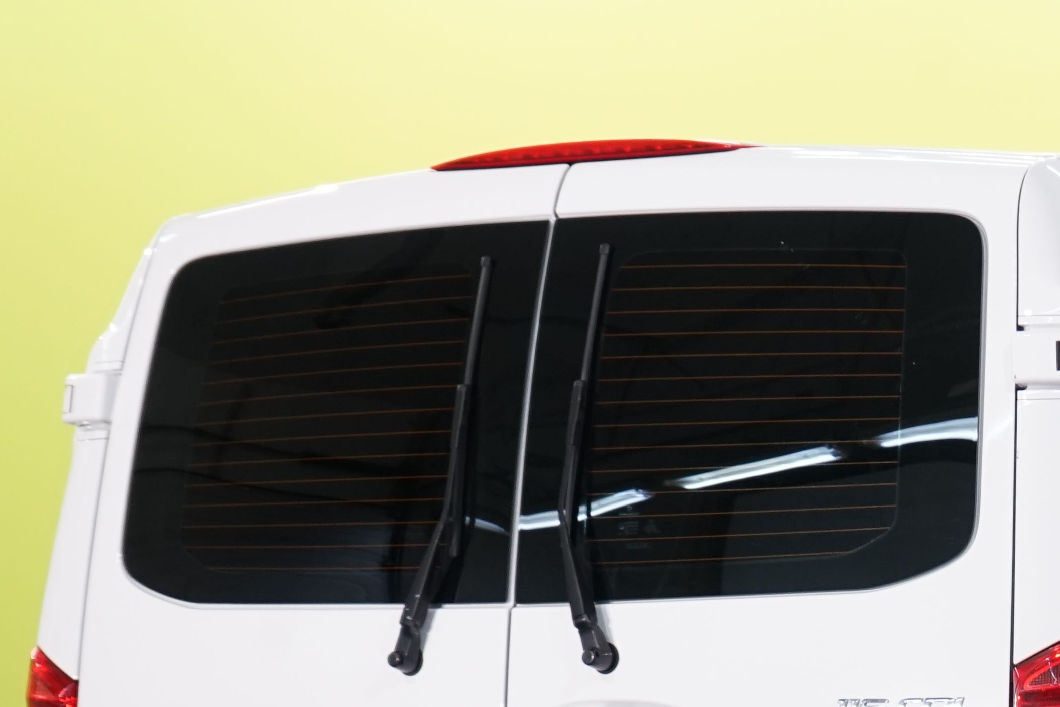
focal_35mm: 199
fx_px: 5859
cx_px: 1226
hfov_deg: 10.2
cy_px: 776
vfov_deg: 6.9
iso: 640
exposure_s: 1/40
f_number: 5.6
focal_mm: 70
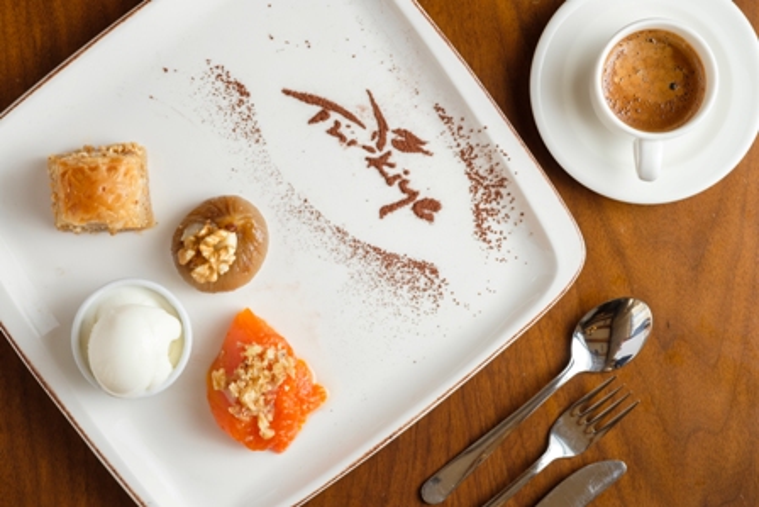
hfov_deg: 22.6
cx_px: 380
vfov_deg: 15.2
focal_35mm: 90
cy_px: 254
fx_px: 1898
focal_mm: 60
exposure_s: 1/125
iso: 200
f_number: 6.4
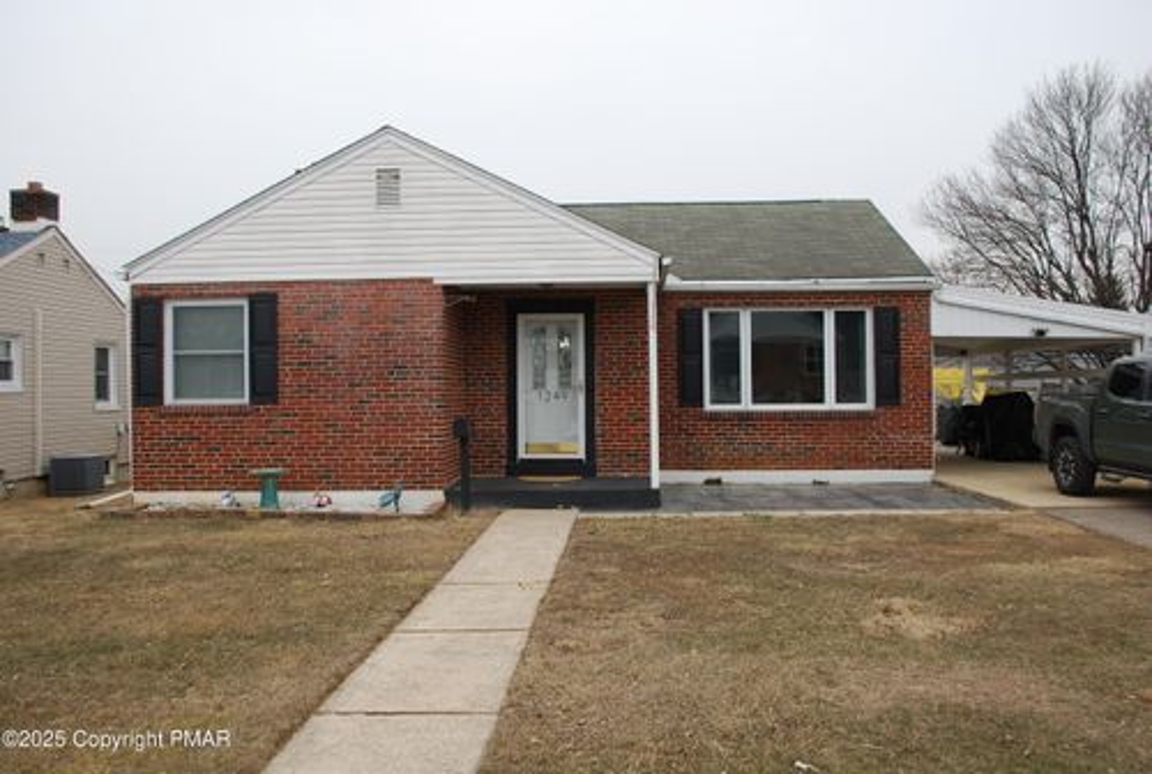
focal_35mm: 30
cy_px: 387
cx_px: 576
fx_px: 962
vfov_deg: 43.8
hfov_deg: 61.8
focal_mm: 20
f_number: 5.6
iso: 110
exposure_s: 1/125
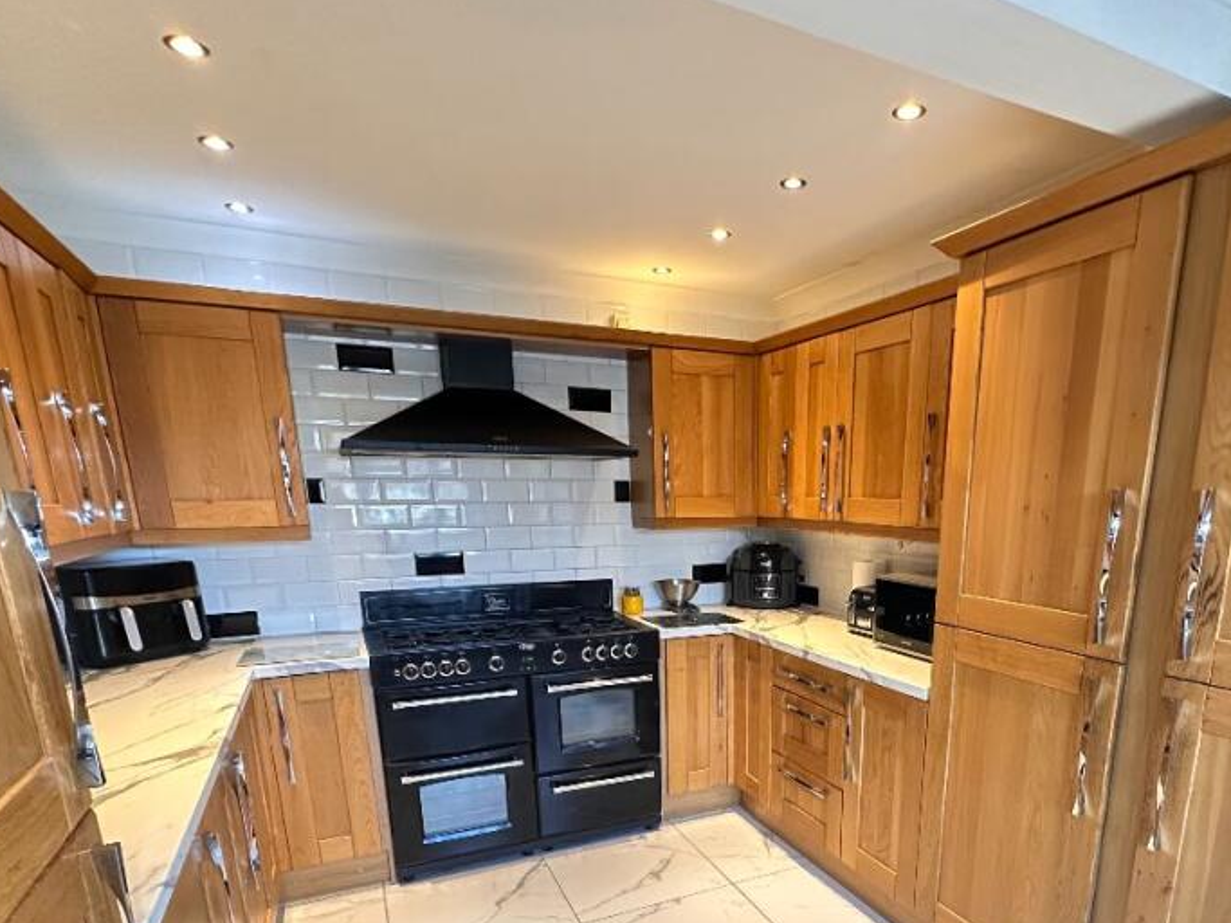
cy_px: 685
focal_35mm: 21
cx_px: 726
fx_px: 747
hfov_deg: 78.3
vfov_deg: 60.2
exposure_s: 1/60
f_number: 2.2
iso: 640
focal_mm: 2.22
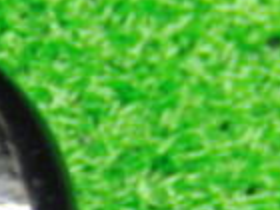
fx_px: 1367
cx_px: -184
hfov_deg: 11.1
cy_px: 316
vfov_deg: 8.6
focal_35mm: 169
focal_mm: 6.42
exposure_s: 1/15
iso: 400
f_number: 3.6
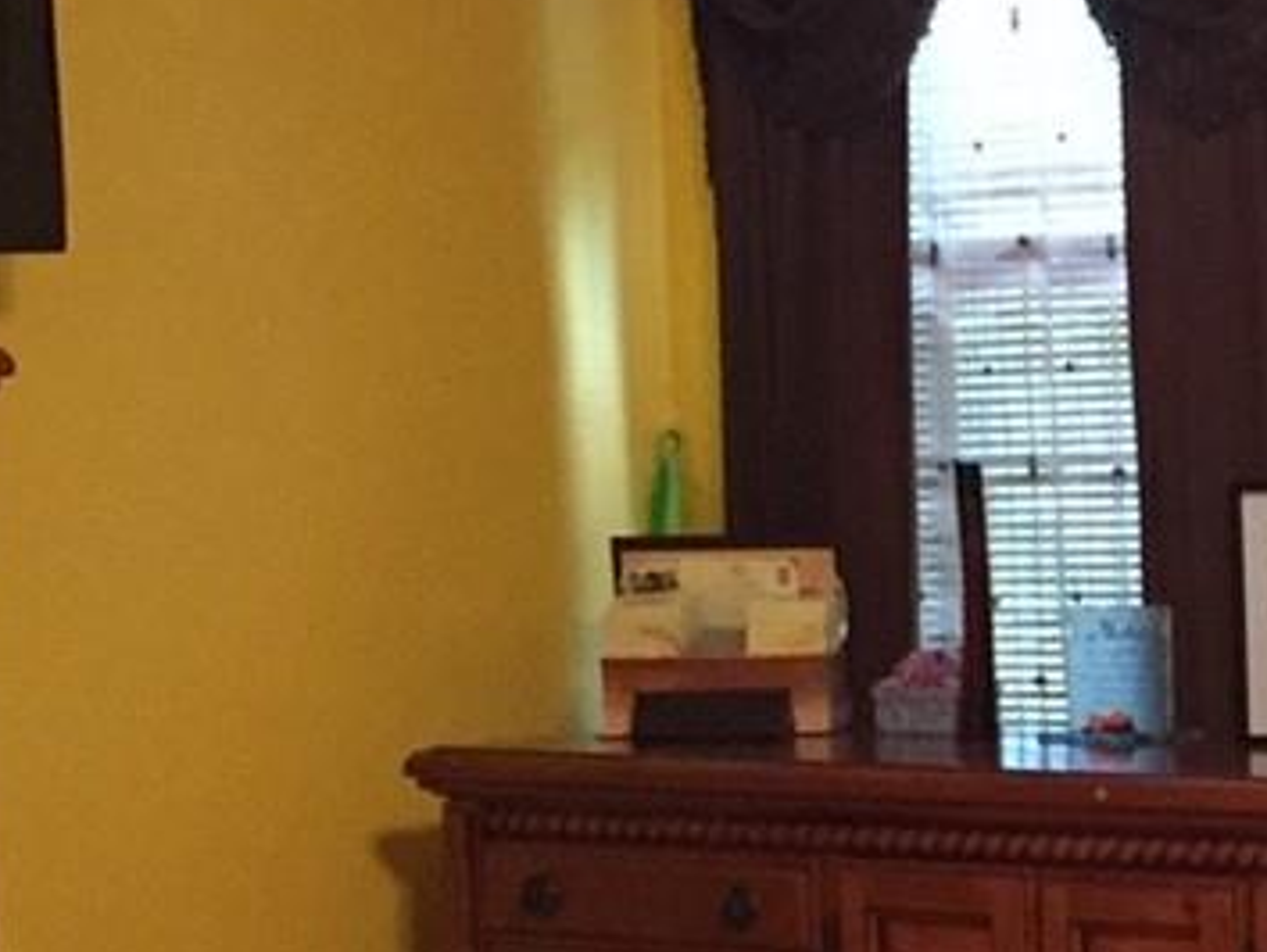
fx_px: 4798
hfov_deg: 14.0
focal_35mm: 131
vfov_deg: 11.3
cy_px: 773
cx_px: 1969
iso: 250
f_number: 2.2
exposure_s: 1/30
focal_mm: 4.15
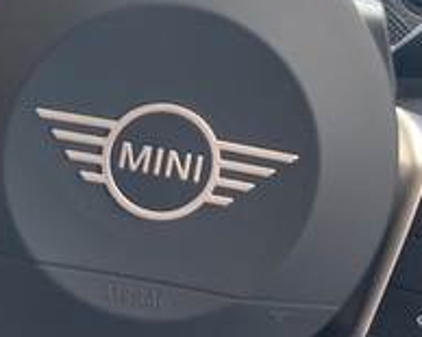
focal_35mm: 90
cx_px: 74
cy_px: 11
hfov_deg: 21.0
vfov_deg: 16.7
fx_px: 1123
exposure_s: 1/67
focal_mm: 3.99
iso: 80
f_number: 1.8
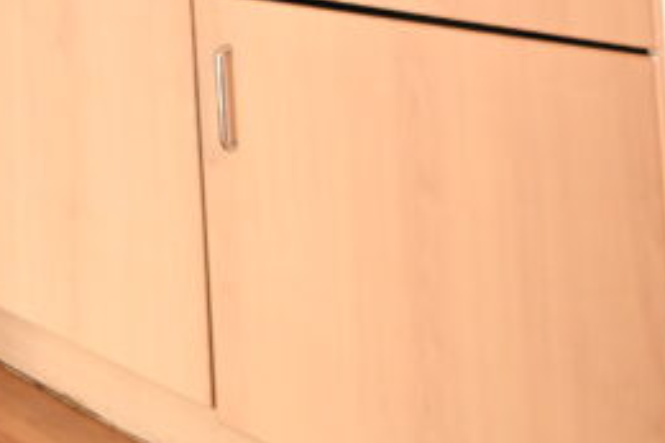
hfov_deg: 24.1
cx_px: -404
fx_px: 1089
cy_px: -301
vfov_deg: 18.9
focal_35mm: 59
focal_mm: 15
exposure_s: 1/200
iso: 5000
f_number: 2.8
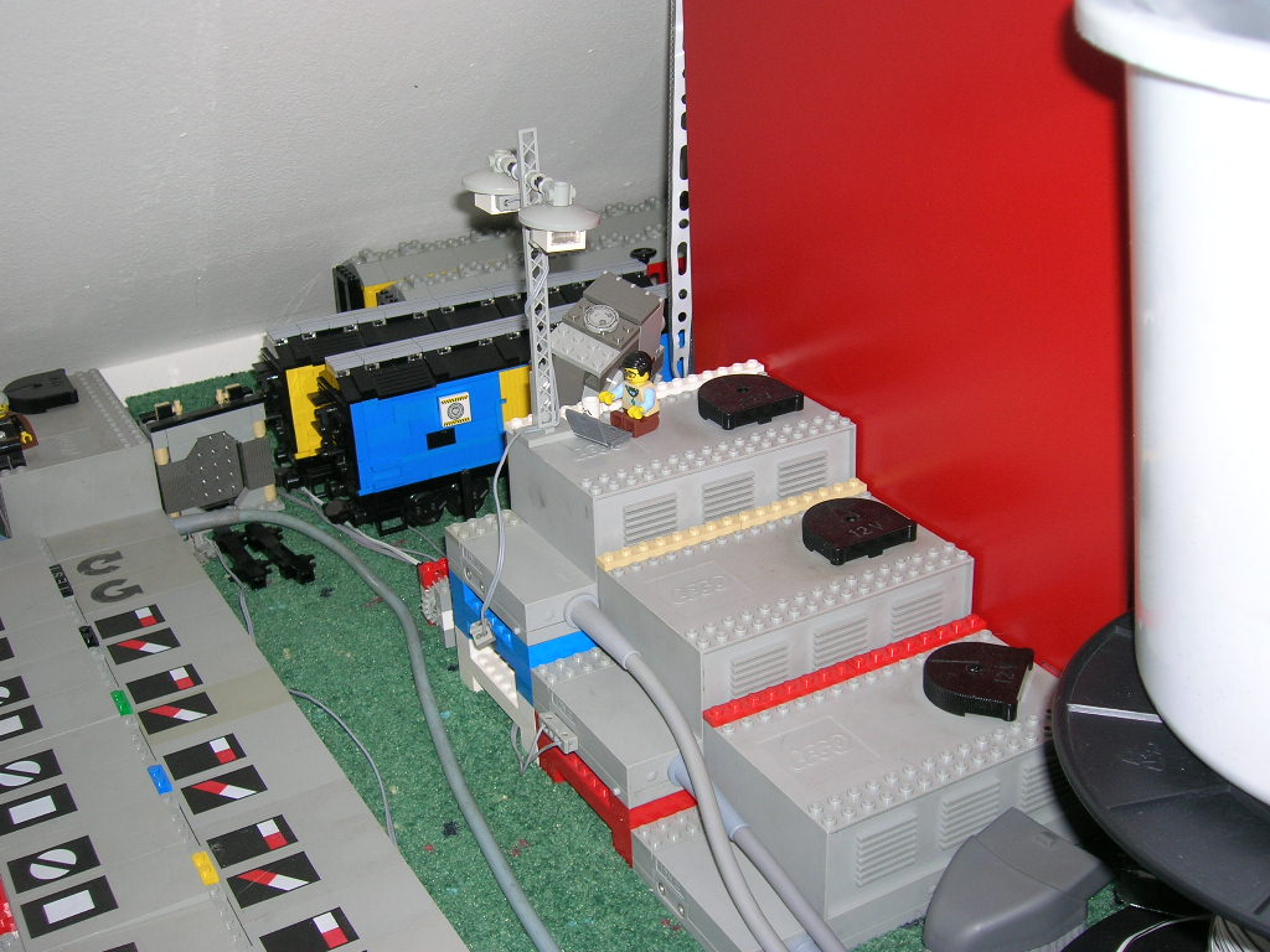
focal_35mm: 42
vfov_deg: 34.3
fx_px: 1541
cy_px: 476
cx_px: 635
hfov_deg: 44.8
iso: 50
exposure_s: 1/60.1
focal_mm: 7
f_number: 3.1
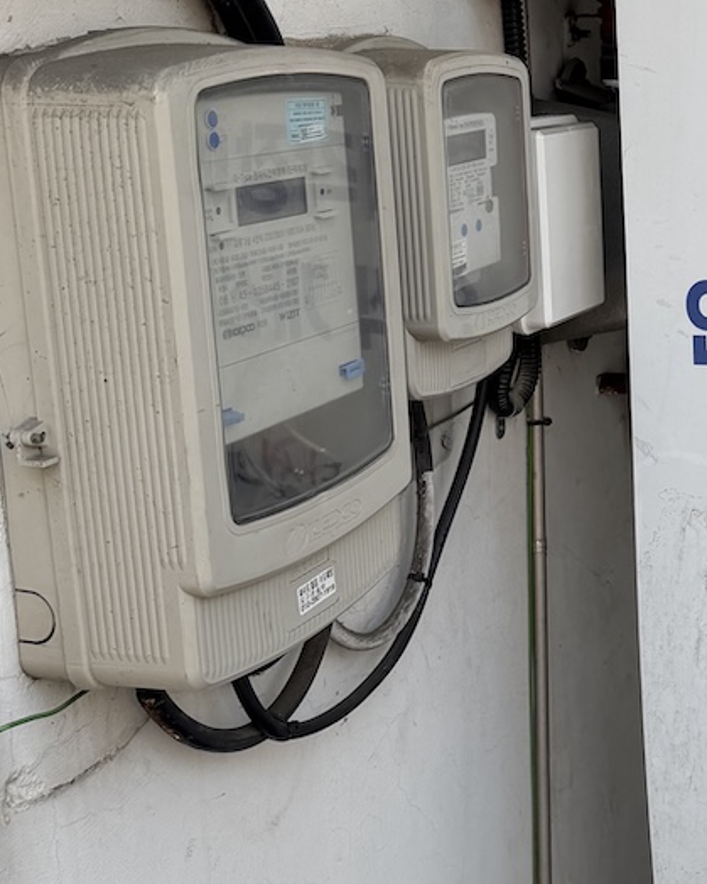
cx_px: 859
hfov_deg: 22.9
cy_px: 375
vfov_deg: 30.9
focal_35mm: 61
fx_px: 1596
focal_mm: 6.76
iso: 80
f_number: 1.78
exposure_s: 1/598
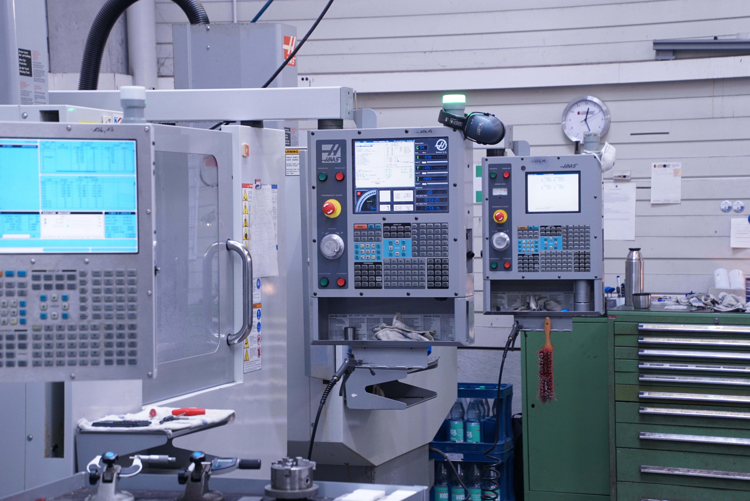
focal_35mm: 82
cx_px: 375
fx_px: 1720
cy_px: 250
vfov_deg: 16.6
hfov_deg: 24.6
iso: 320
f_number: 5
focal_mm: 55
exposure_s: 1/13
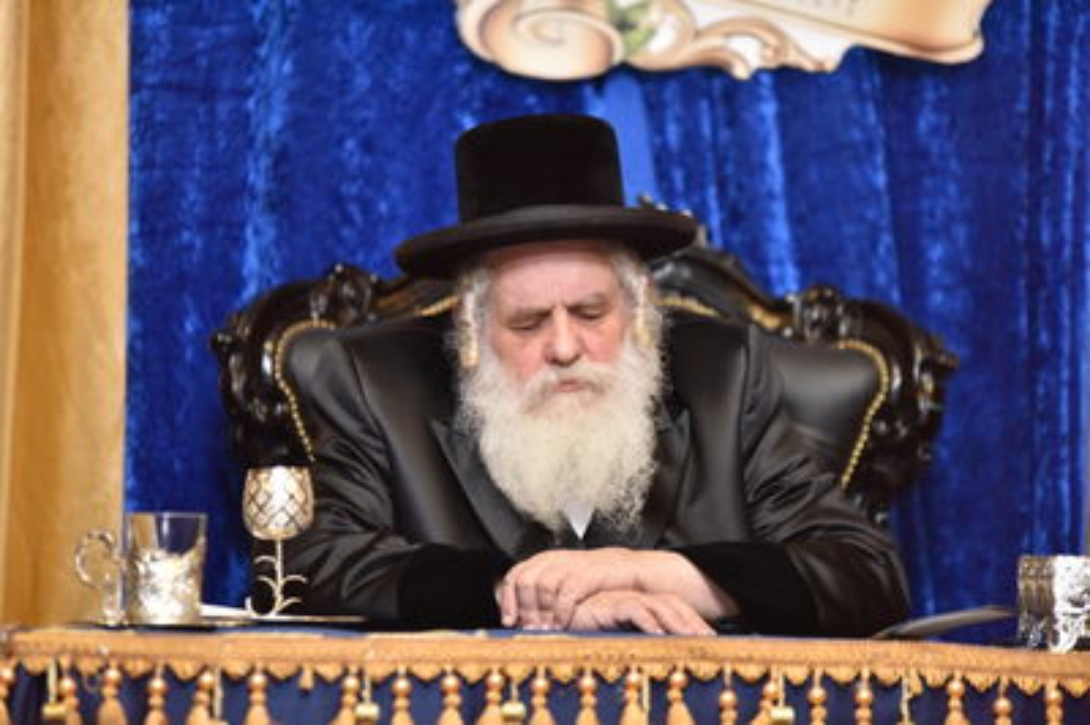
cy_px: 362
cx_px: 545
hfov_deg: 10.3
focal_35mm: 200
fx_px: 6050
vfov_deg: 6.9
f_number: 2.8
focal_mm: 200
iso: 2500
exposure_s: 1/160
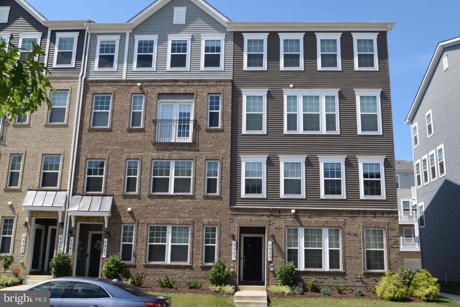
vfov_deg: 38.4
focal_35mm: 34
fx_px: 441
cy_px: 154
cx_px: 230
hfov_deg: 55.1
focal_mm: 23
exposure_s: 1/500
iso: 200
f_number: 8
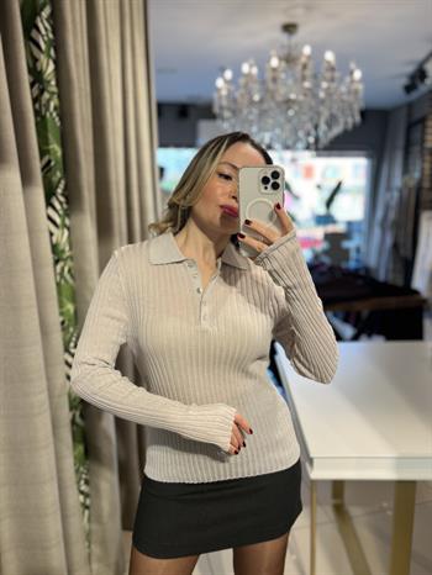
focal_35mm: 26
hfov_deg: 53.1
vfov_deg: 67.3
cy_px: 288
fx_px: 432
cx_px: 216
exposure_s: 1/119
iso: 32
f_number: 1.5
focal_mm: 5.7
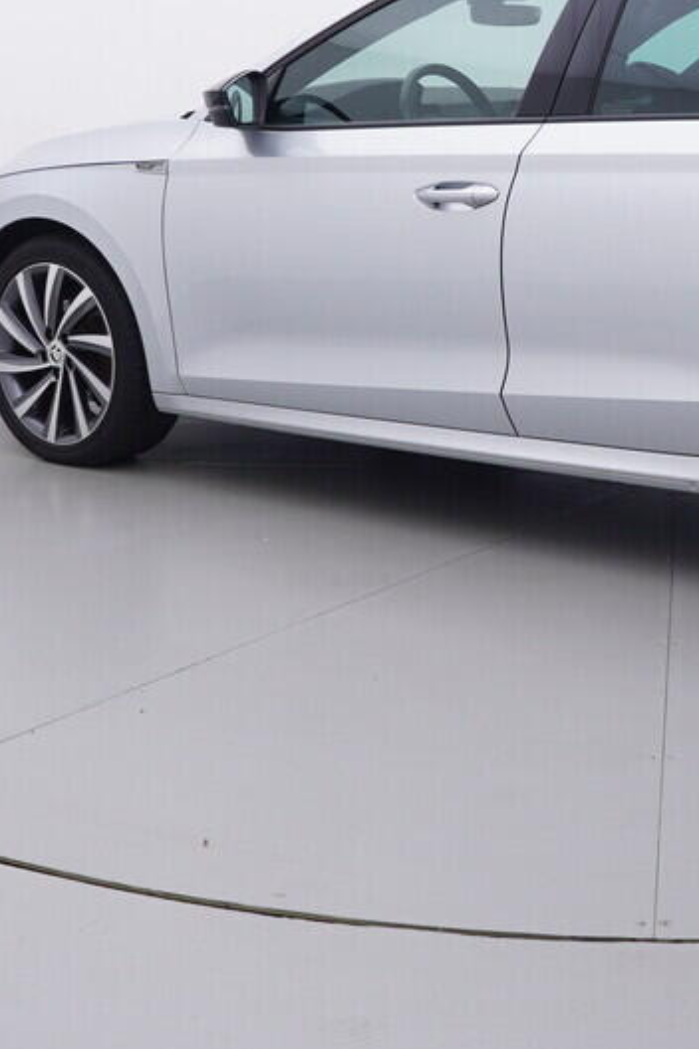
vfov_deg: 32.3
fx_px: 1787
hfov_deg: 21.7
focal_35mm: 61
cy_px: 302
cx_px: 620
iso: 200
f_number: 5
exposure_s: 1/80
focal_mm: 15
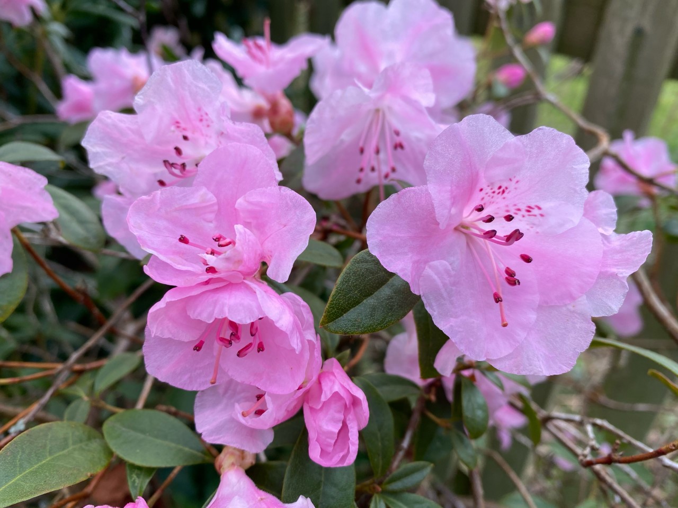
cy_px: 254
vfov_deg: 53.1
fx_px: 509
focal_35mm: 26
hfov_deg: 67.3
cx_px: 339
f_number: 1.8
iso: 32
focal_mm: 4.25
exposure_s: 1/121
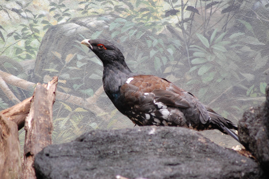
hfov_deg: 7.6
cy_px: 90
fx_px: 2016
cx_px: 134
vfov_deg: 5.1
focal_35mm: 270
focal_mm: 180
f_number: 4.8
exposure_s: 1/160
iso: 800
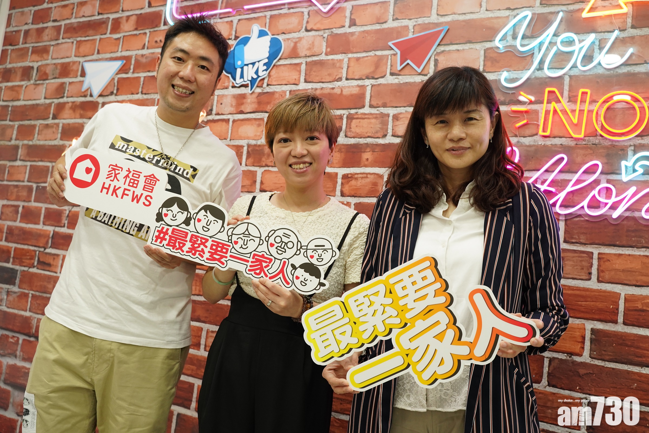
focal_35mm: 33
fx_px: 595
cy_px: 216
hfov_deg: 57.2
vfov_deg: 40.0
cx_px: 324
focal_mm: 33
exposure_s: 1/100
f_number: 5
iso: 1600
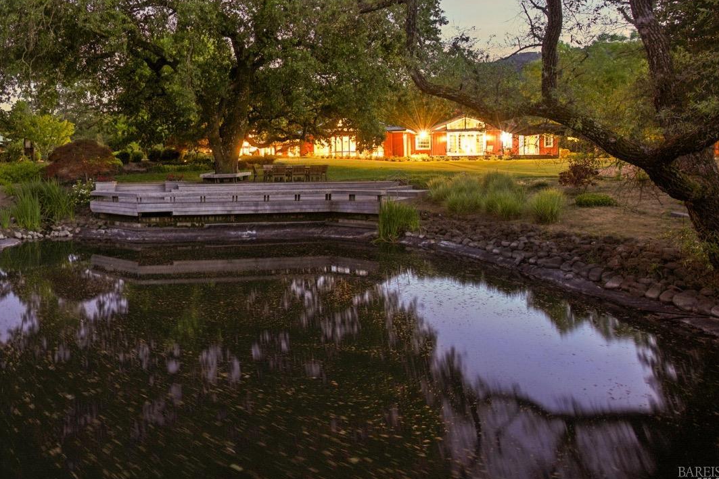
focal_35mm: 24
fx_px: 479
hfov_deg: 71.1
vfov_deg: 52.1
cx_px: 226
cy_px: 158
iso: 400
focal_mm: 17
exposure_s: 10
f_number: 8
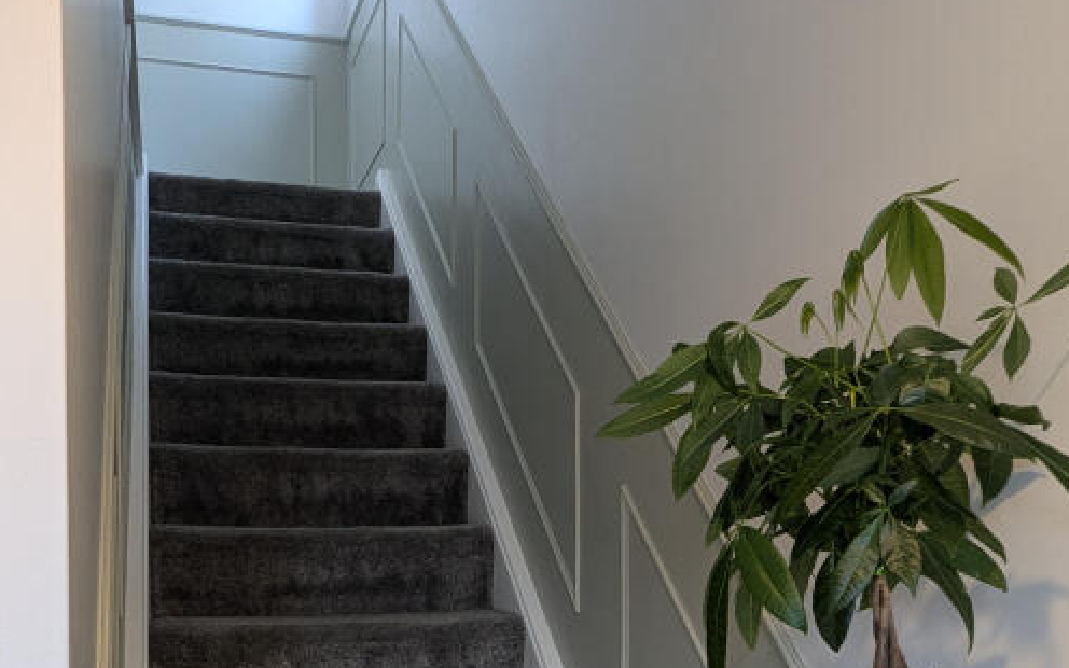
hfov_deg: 55.1
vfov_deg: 34.4
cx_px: 459
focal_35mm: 35
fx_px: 1020
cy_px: 593
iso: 119
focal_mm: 2.35
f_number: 2.2
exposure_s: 1/50
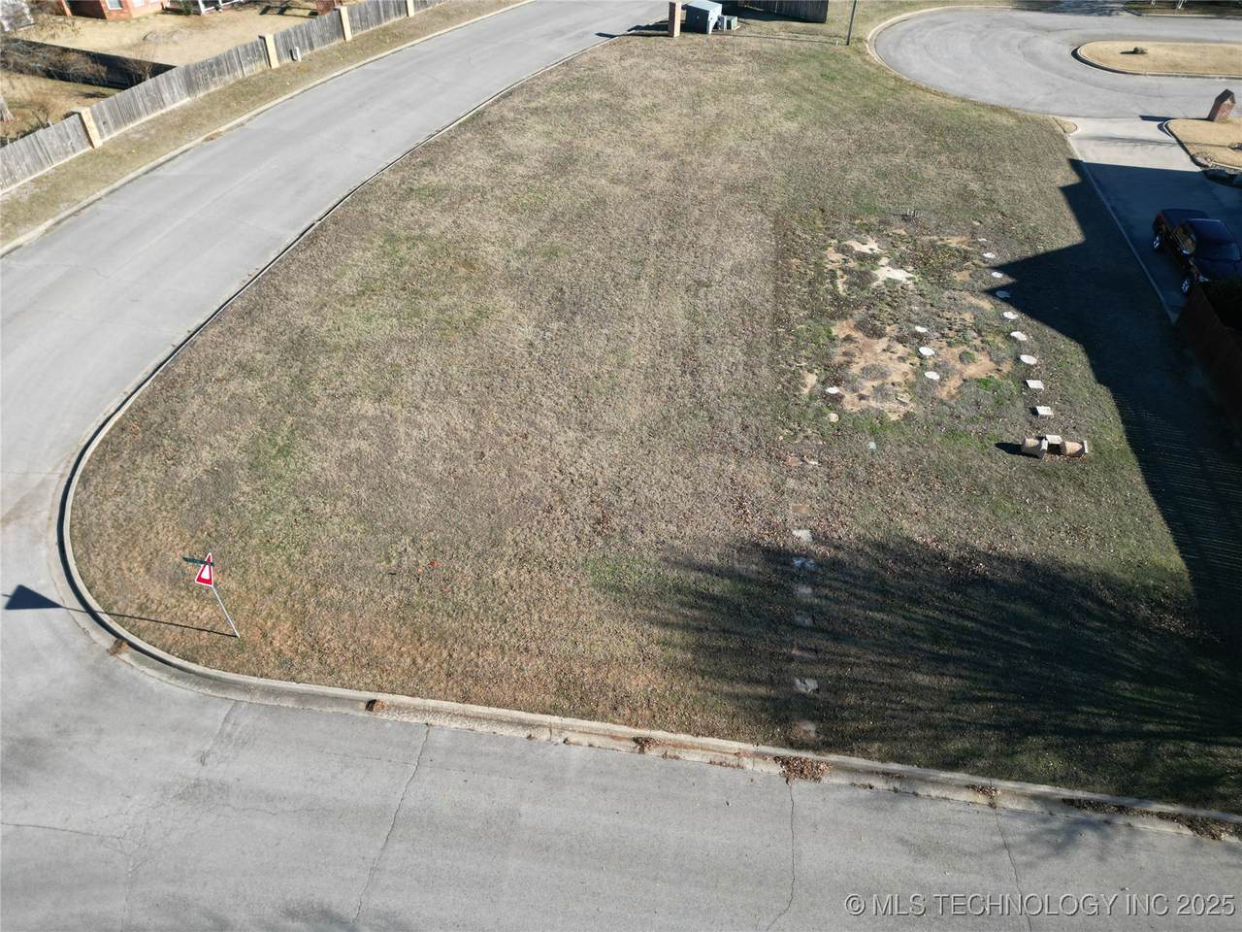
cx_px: 621
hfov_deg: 71.6
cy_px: 466
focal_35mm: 24
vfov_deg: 56.8
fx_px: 861
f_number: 1.7
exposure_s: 1/1250
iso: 100
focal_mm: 6.72
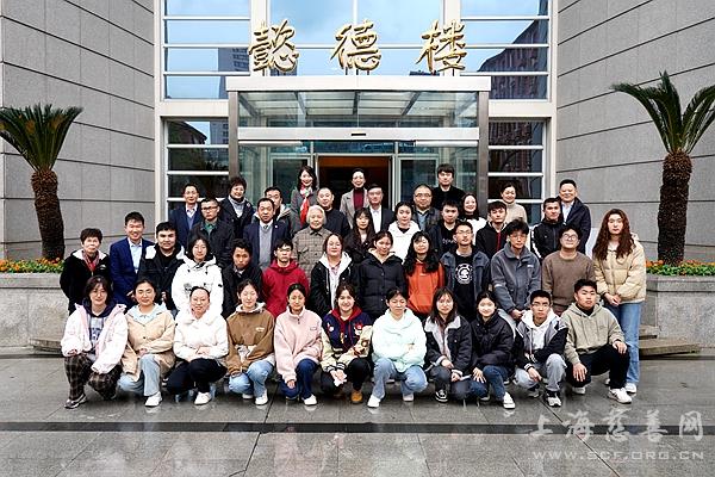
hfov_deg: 58.7
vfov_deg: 41.1
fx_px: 636
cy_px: 238
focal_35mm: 32
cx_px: 358
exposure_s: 1/40
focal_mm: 32
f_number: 4
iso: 320
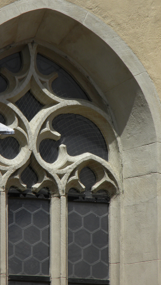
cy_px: 138
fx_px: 4129
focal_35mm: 544
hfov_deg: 2.2
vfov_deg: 4.0
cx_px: 51
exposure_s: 1/500
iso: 50
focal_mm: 74.5
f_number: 5.7
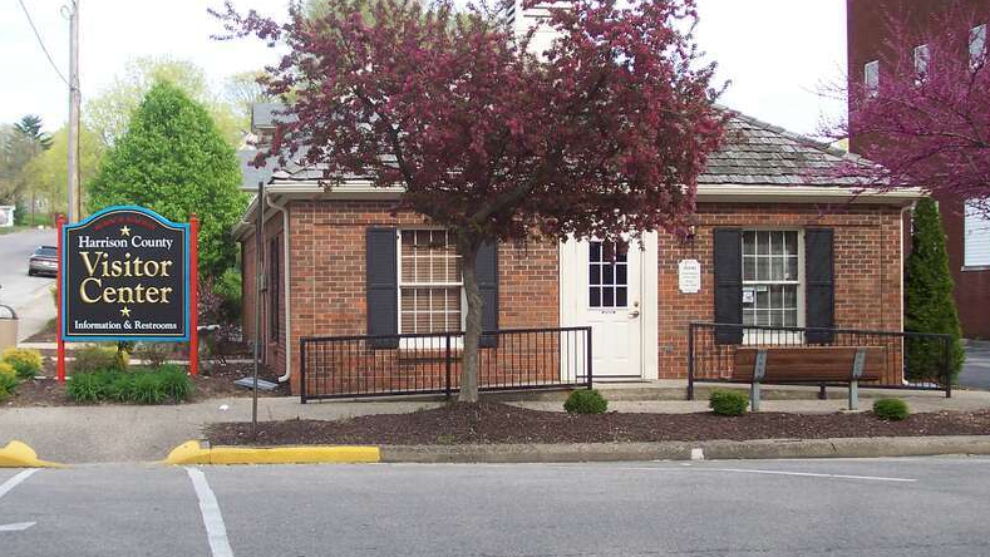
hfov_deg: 33.3
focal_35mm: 63
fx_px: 1654
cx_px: 497
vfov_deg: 19.1
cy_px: 289
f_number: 3.4
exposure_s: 1/500
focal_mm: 8.6
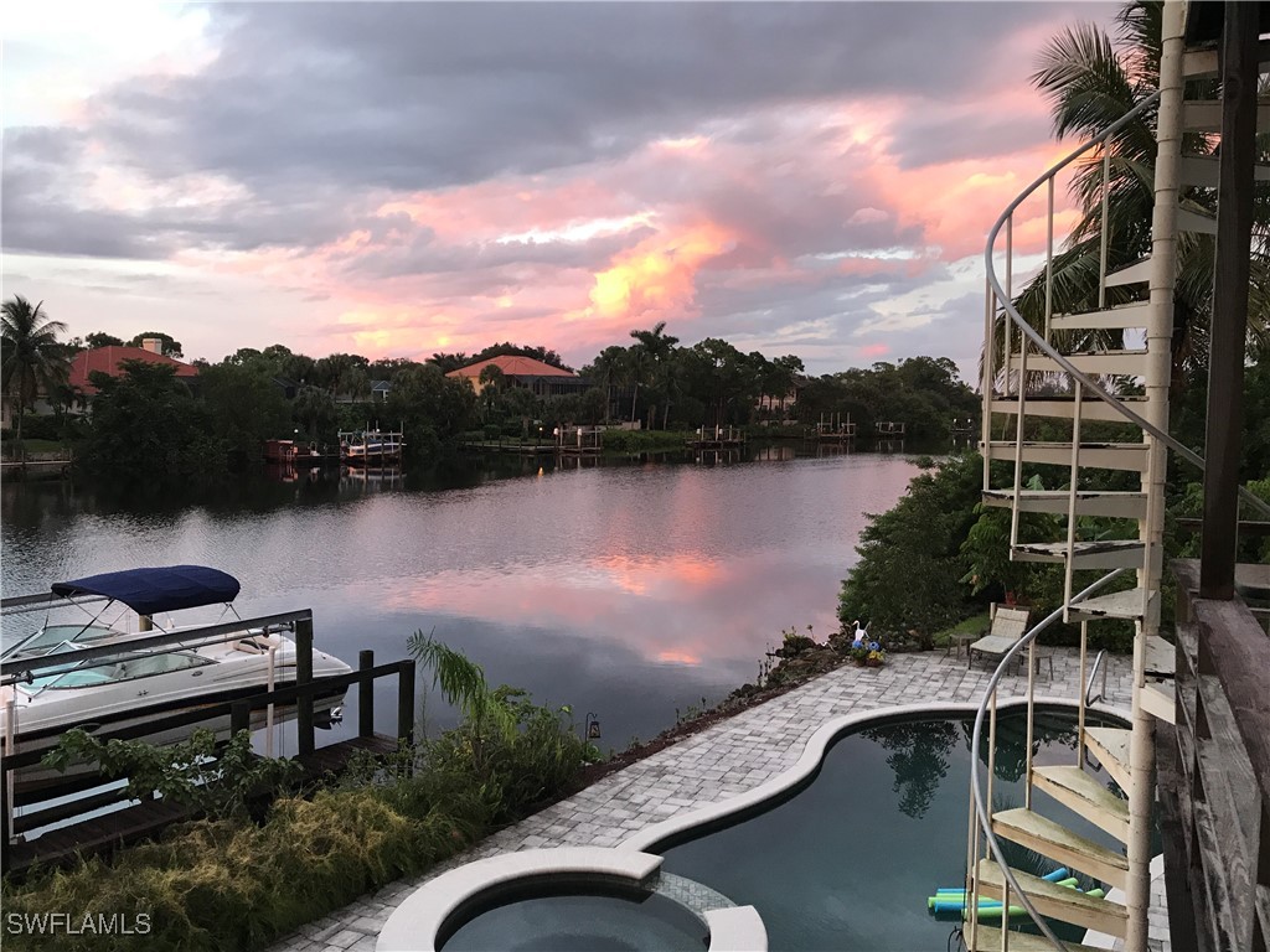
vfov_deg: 49.7
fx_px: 1027
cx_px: 635
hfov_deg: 63.4
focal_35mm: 28
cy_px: 476
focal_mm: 3.99
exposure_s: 1/24
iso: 40
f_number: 1.8
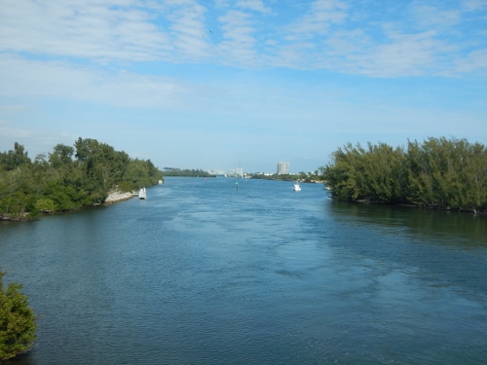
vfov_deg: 36.8
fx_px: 549
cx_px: 244
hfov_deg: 47.9
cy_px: 182
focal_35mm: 39
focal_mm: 7
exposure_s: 1/1250
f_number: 4
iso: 125
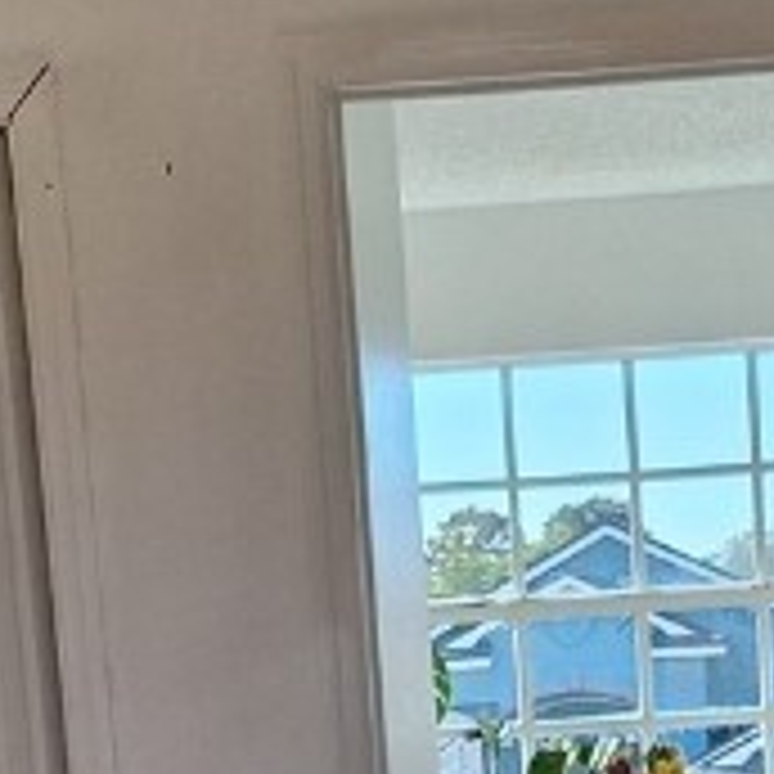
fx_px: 3061
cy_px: 1260
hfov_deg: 14.4
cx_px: 572
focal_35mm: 121
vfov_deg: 13.4
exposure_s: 1/509
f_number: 1.8
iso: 40
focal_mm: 5.54
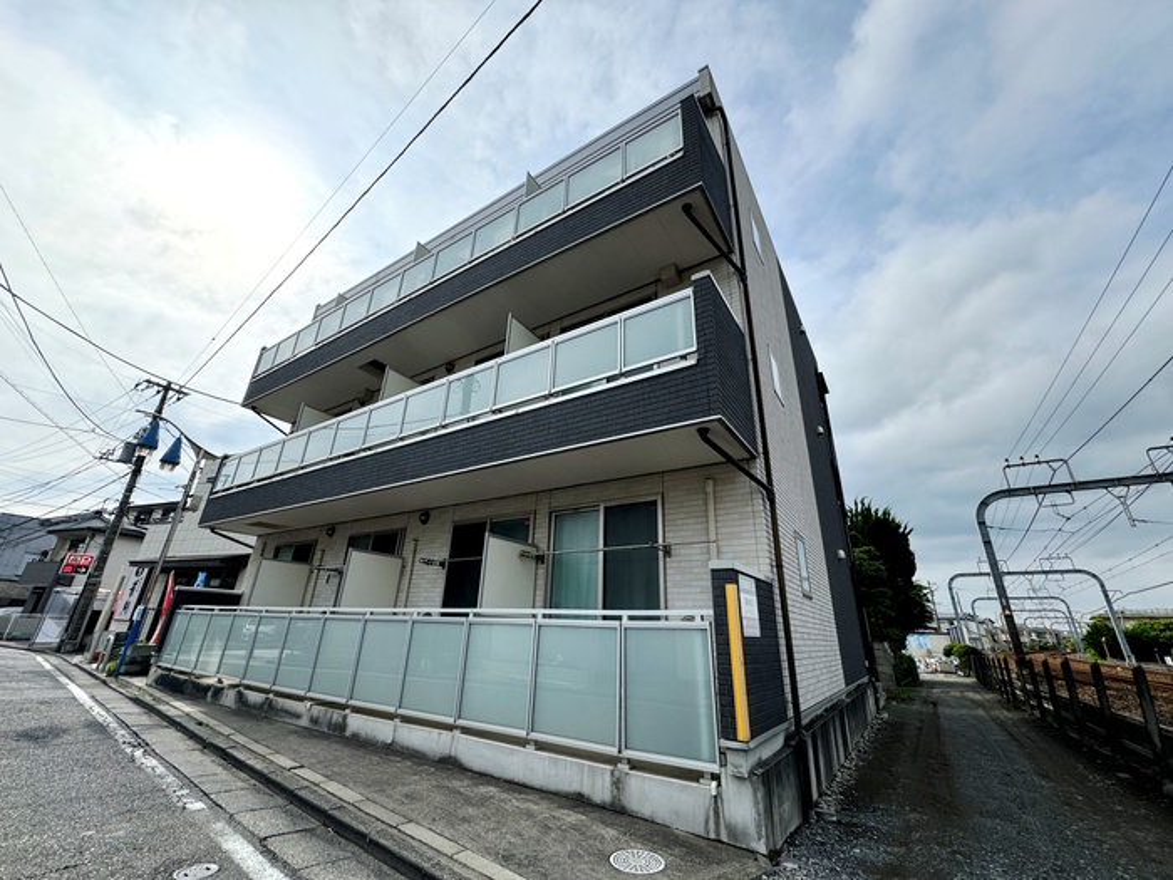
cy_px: 440
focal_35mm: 14
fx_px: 474
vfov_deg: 85.7
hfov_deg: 102.1
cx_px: 586
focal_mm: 2.22
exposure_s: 1/2985
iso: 50
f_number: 2.2
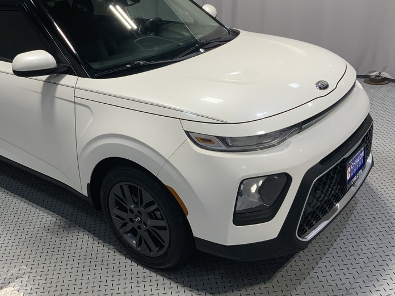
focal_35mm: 40
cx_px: 147
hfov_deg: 46.4
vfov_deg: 35.9
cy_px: 124
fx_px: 456
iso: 50
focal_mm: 3
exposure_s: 1/120
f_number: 1.8
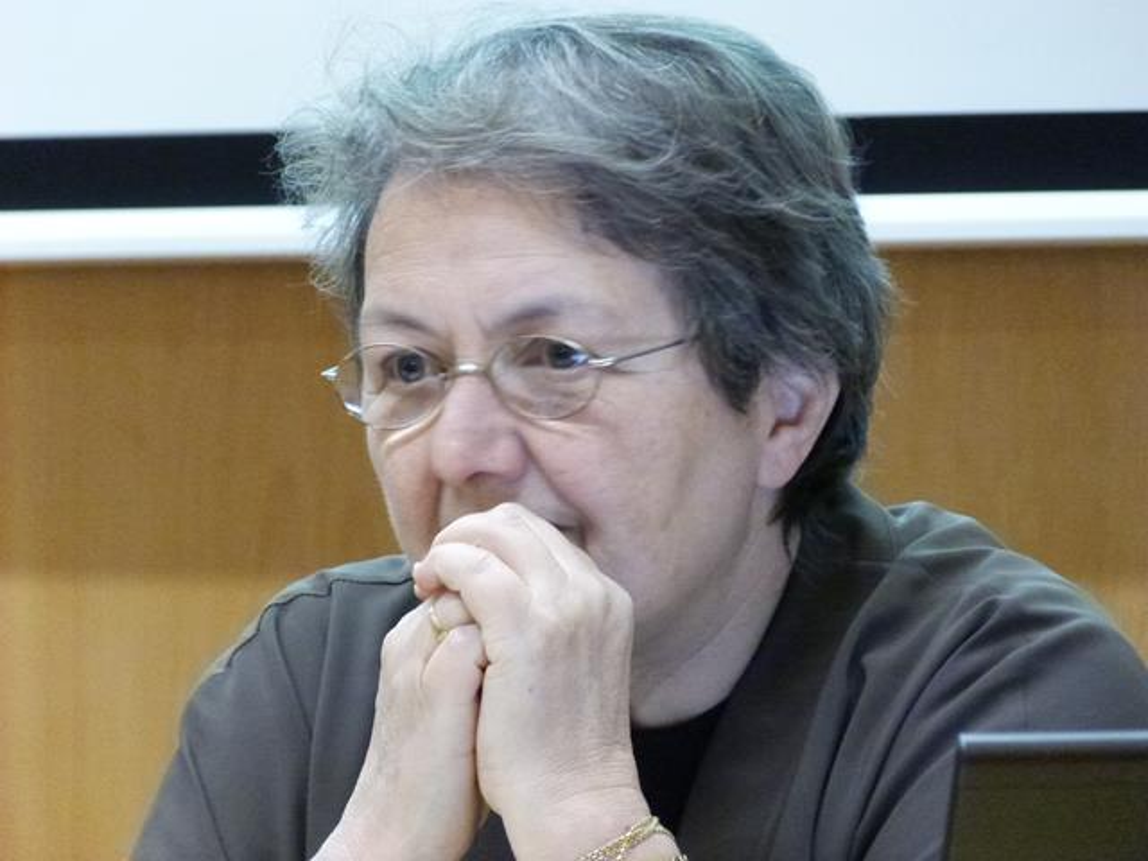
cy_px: 430
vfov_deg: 3.7
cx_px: 574
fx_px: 13431
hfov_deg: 4.9
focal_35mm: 405
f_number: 4.2
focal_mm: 72.8
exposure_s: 1/15
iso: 1250
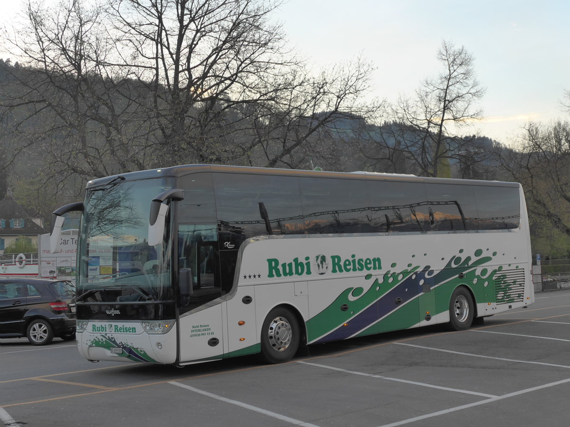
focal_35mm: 55
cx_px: 285
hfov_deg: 34.9
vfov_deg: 26.6
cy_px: 214
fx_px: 906
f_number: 3.4
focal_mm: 11.3
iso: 200
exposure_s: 1/100
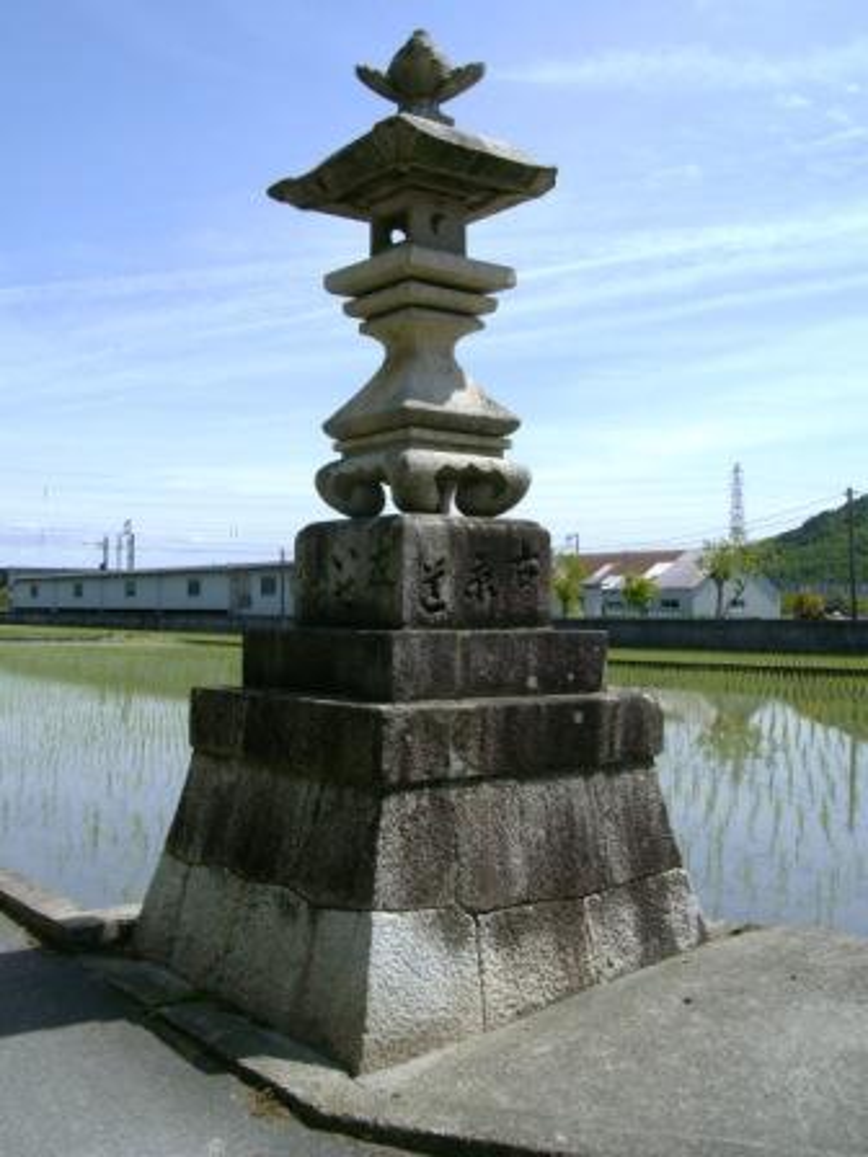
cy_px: 578
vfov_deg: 51.4
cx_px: 434
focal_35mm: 36
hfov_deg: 39.7
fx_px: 1204
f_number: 4.8
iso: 80
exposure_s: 1/800
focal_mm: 6
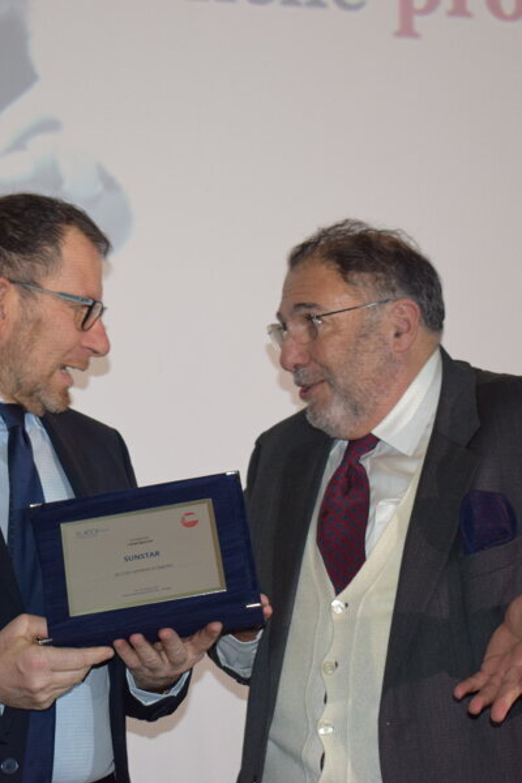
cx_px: 162
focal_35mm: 86
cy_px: 391
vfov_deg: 23.6
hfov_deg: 15.8
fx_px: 1870
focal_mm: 38
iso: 1000
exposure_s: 1/60
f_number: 4.8
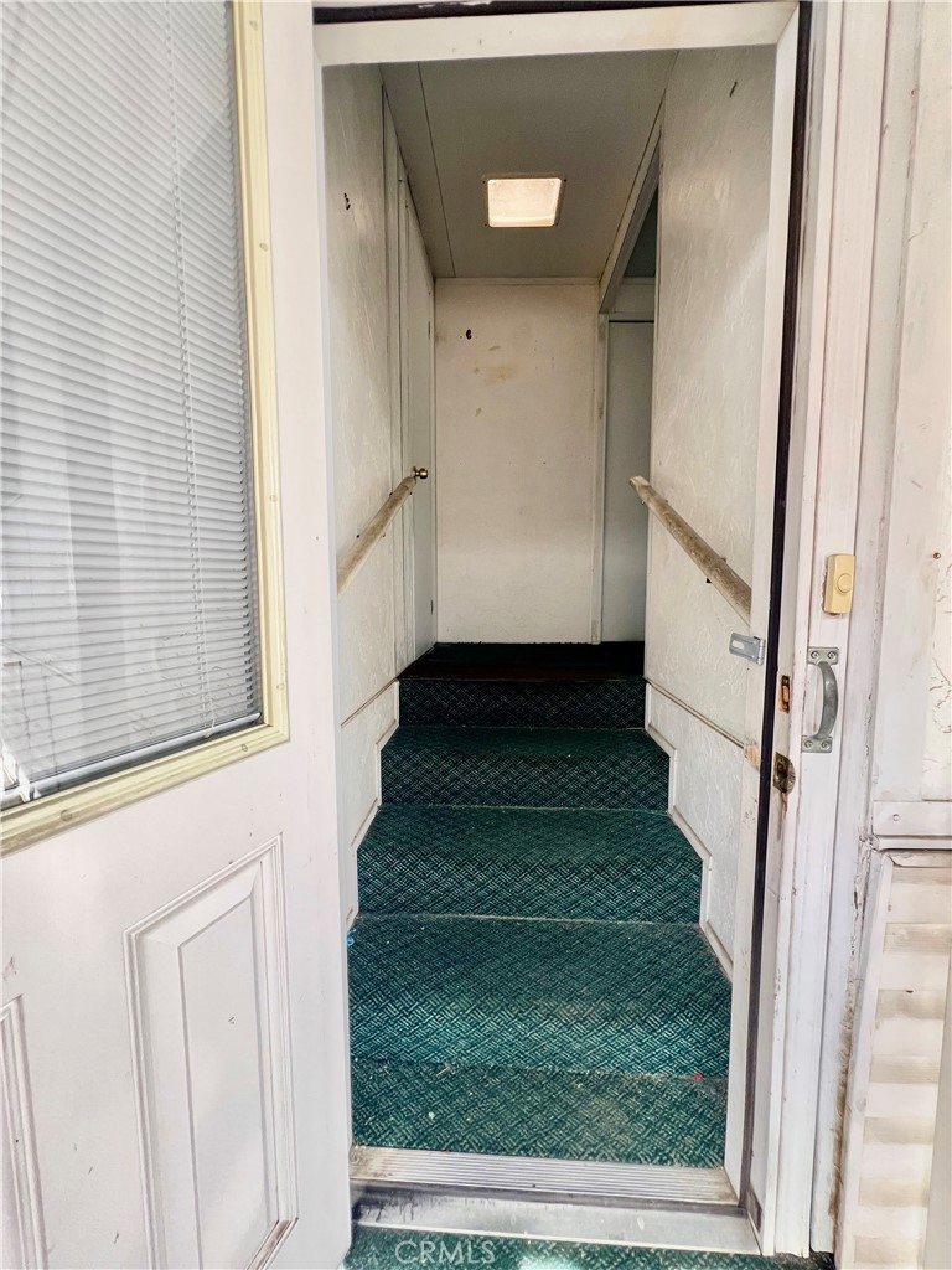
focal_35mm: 13
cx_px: 476
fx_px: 477
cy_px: 635
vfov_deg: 106.2
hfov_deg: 89.9
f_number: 1.8
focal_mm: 1.57
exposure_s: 1/99
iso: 125
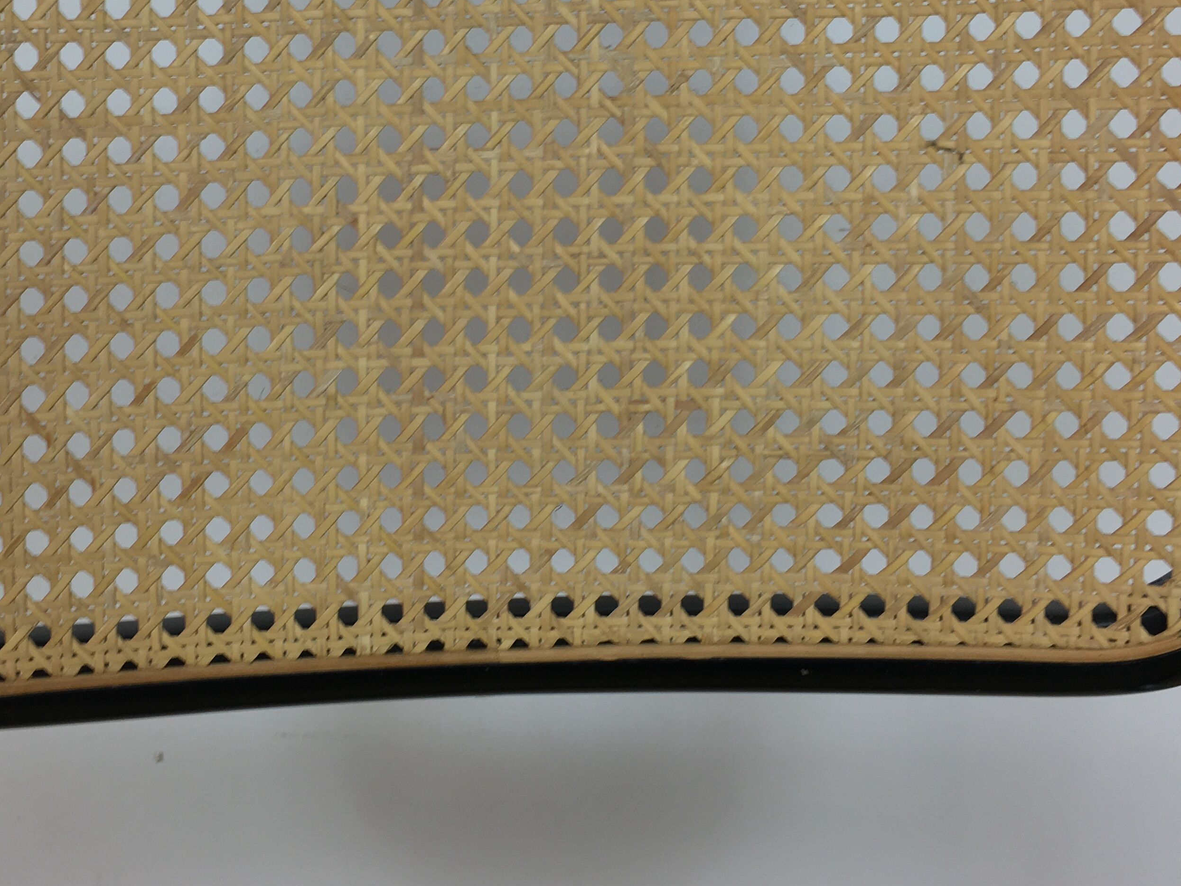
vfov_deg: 30.4
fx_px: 1604
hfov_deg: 40.3
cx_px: 478
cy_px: 223
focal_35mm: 47
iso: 32
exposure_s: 1/33
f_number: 2.2
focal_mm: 4.15
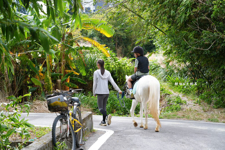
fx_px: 475
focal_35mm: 76
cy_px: 75
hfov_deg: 26.7
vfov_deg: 17.9
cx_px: 112
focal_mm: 76
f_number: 5.6
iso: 160
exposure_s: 1/160
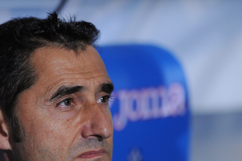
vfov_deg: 2.1
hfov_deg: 3.1
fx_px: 4474
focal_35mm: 666
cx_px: 57
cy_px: 129
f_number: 2.8
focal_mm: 400
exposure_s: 1/800
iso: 2000
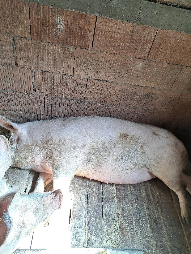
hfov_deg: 56.8
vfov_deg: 71.6
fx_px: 177
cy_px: 127
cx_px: 96
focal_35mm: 24
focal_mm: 5.23
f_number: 1.8
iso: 50
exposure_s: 1/50
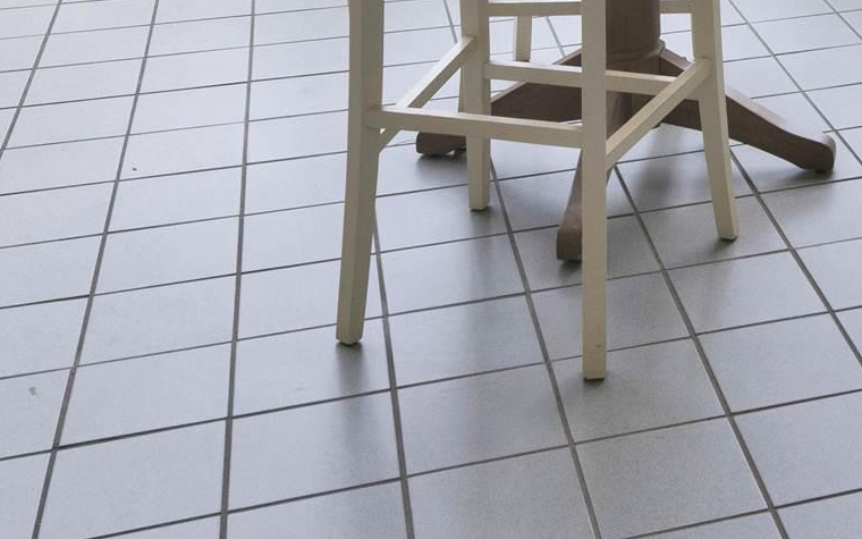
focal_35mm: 70
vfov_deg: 14.9
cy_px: -565
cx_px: 895
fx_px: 1644
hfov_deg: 27.4
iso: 400
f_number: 11
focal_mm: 17
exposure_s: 1/25
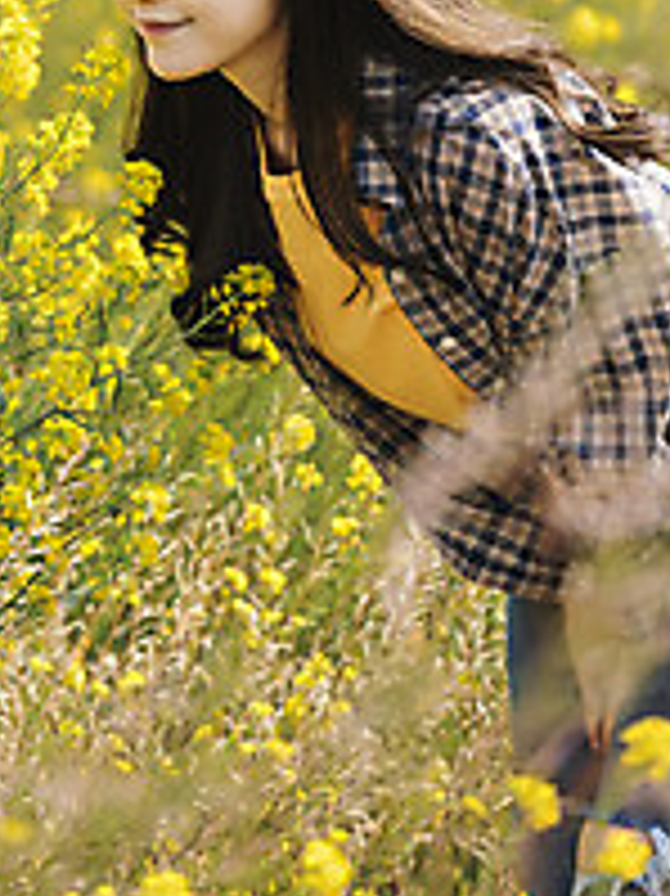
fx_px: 8732
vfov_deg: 5.9
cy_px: 207
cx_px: 286
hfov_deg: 4.4
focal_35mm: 338
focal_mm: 175
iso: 100
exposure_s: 1/1250
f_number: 2.8
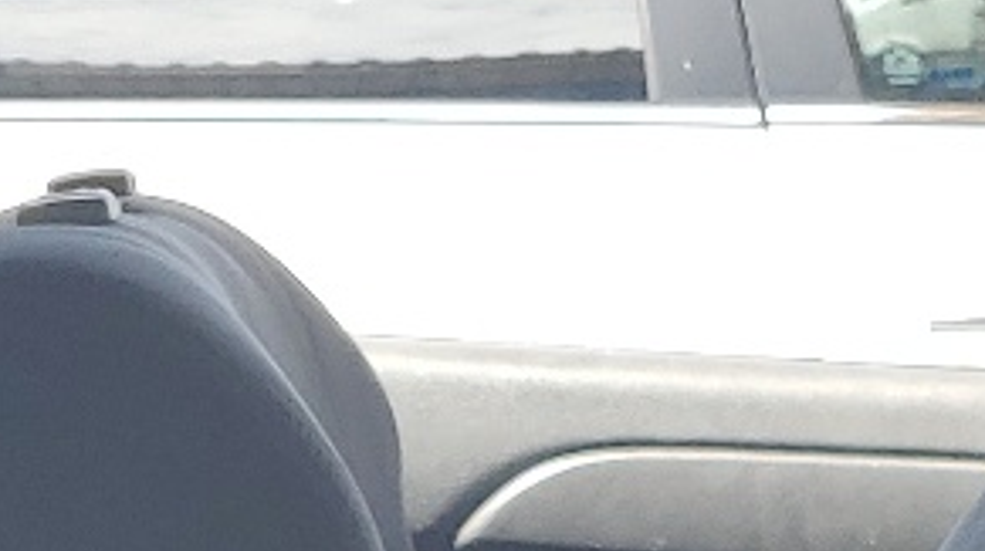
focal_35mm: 156
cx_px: 809
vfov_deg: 7.0
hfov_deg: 13.7
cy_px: 1663
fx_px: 4070
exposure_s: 1/256
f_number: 1.5
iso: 50
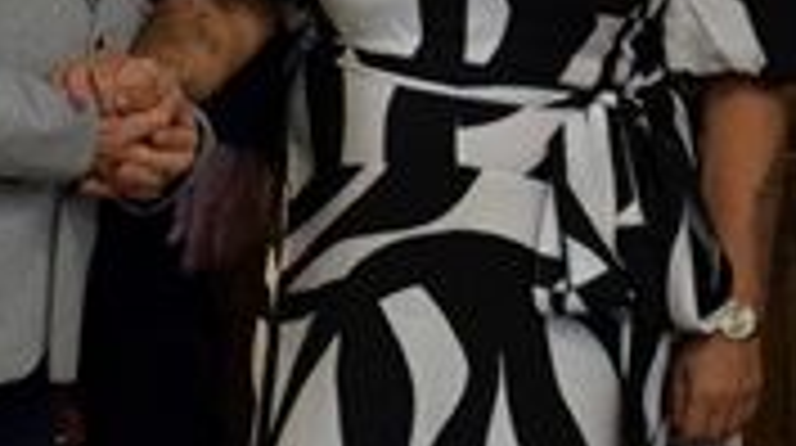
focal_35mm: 400
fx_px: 8431
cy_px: -36
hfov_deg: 5.3
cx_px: -949
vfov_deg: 3.0
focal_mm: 50
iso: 3200
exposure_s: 1/100
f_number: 5
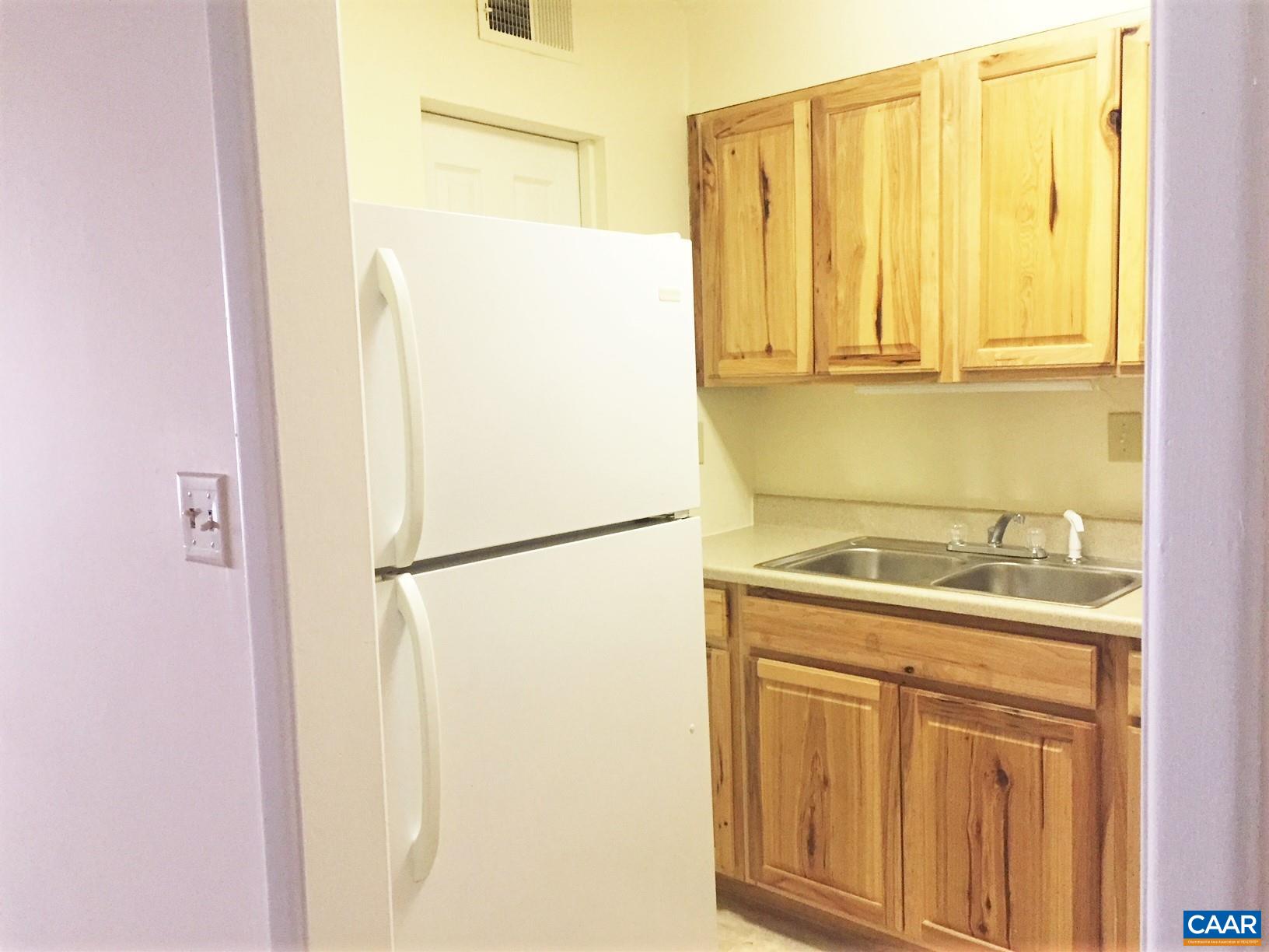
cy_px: 476
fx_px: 1063
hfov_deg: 61.7
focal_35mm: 29
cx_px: 634
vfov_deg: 48.2
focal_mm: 4.15
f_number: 2.2
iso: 200
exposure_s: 1/30
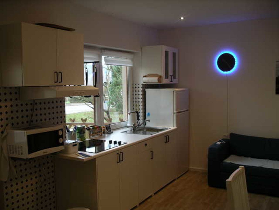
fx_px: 298
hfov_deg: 50.1
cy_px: 105
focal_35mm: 37
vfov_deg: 38.7
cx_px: 140
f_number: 2.8
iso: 64
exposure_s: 1/40
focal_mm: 7.8
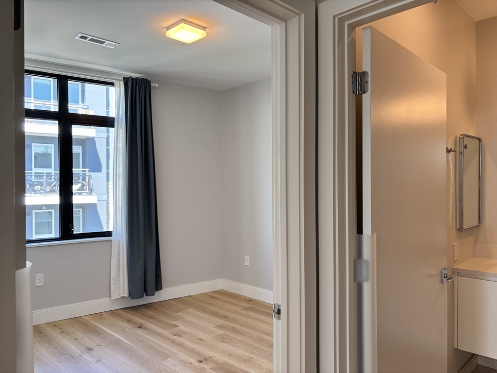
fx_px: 373
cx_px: 248
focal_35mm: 26
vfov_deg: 53.1
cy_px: 186
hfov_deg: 67.3
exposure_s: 1/120
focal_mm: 5.96
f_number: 1.6
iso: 80
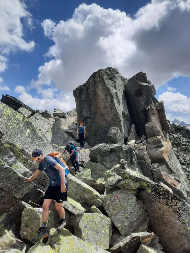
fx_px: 183
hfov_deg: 54.9
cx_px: 95
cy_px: 126
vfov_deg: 69.4
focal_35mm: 25
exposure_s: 1/1600
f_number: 2
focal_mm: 4.6
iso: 32
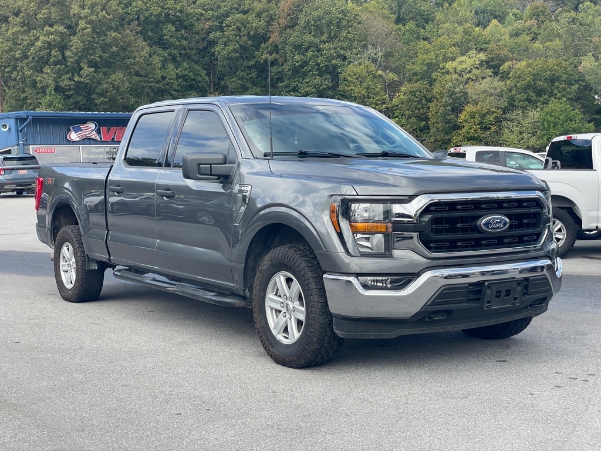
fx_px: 903
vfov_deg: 28.0
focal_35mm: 52
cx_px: 300
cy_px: 226
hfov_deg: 36.8
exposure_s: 1/571
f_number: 2
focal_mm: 6
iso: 25
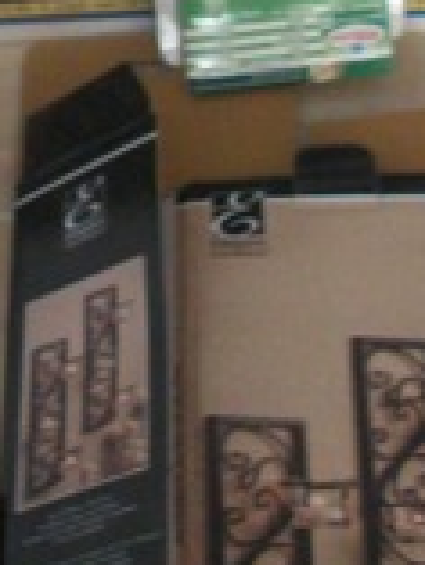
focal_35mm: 136
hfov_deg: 10.8
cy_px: -142
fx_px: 2223
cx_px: -58
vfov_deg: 14.0
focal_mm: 5.7
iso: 250
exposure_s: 1/8
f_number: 2.9
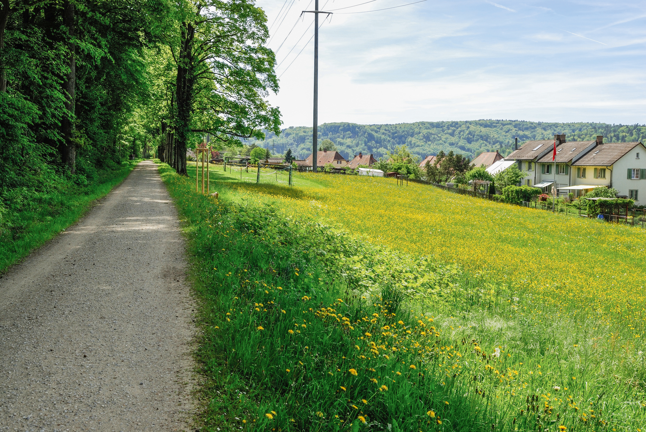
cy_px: 216
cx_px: 323
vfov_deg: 34.3
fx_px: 701
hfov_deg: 49.5
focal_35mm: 39
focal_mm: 26
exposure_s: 1/180
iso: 100
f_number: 7.1
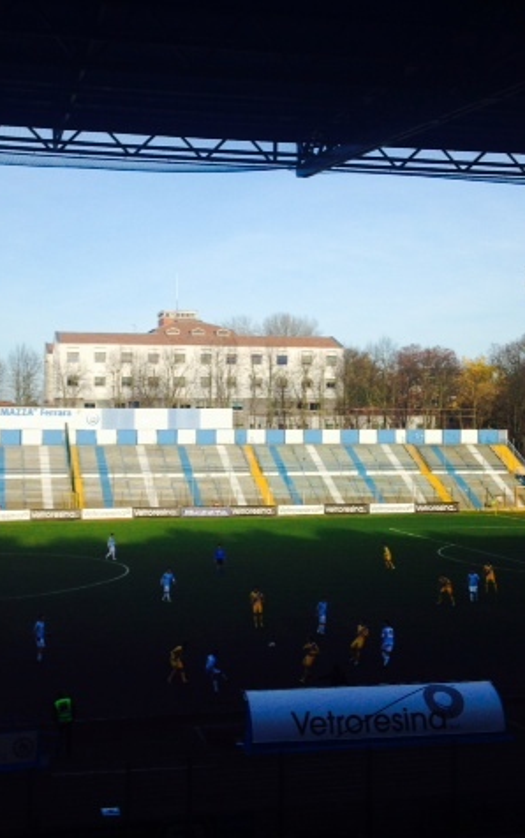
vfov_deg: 42.6
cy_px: 419
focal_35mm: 47
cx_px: 206
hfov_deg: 27.4
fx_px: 1075
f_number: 2.4
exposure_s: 1/1178
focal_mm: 4.12
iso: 50
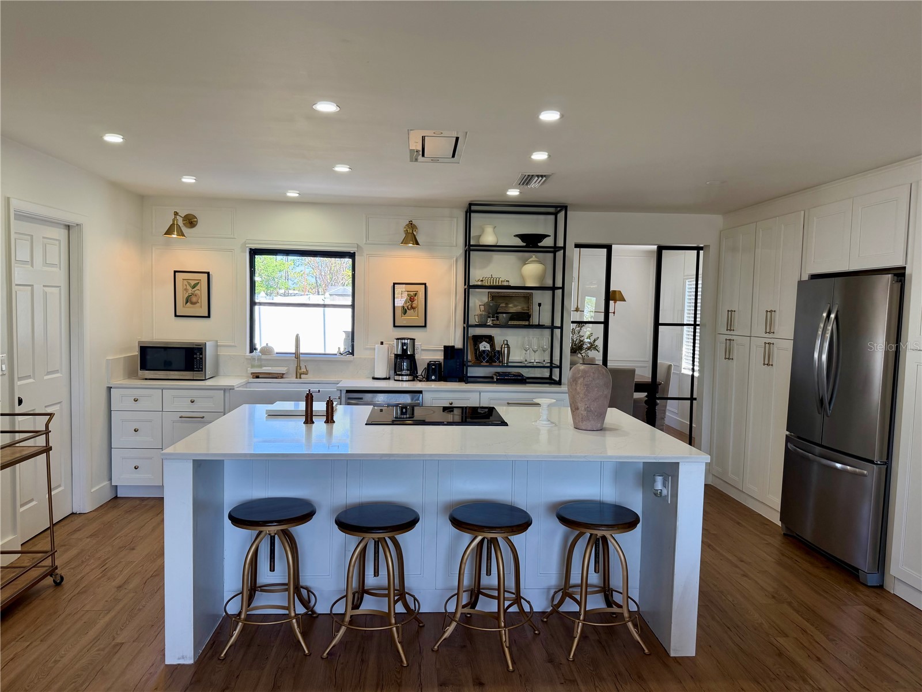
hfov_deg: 71.6
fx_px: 639
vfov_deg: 56.8
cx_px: 461
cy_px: 346
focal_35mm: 24
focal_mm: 6.76
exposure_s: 1/211
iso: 125
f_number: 1.78
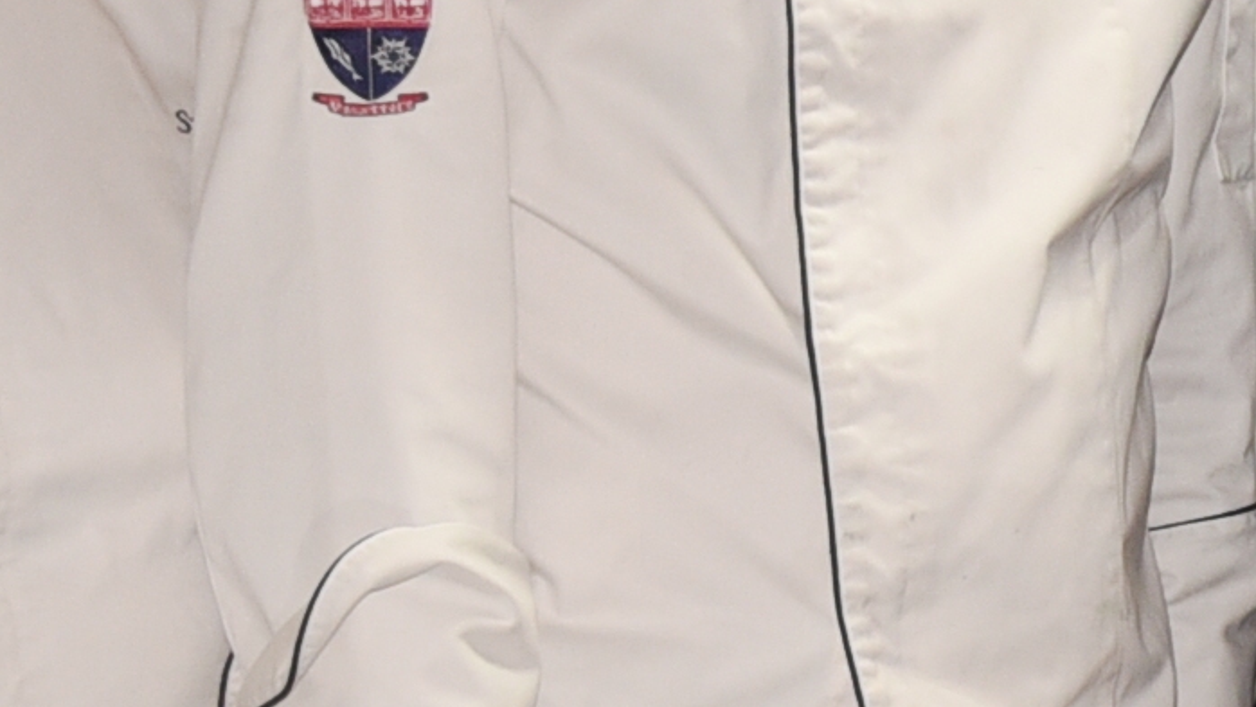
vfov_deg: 6.6
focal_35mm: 183
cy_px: 666
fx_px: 6096
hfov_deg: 10.8
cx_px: 2459
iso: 1000
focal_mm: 32
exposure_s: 1/160
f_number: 4.5
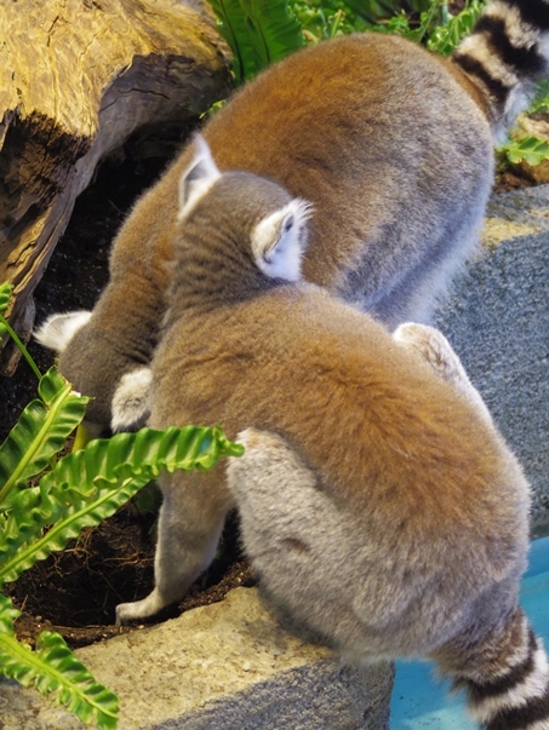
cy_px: 365
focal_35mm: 106
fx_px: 2239
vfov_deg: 18.5
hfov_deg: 14.0
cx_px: 274
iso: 640
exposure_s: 1/125
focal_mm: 19.1
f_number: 2.8
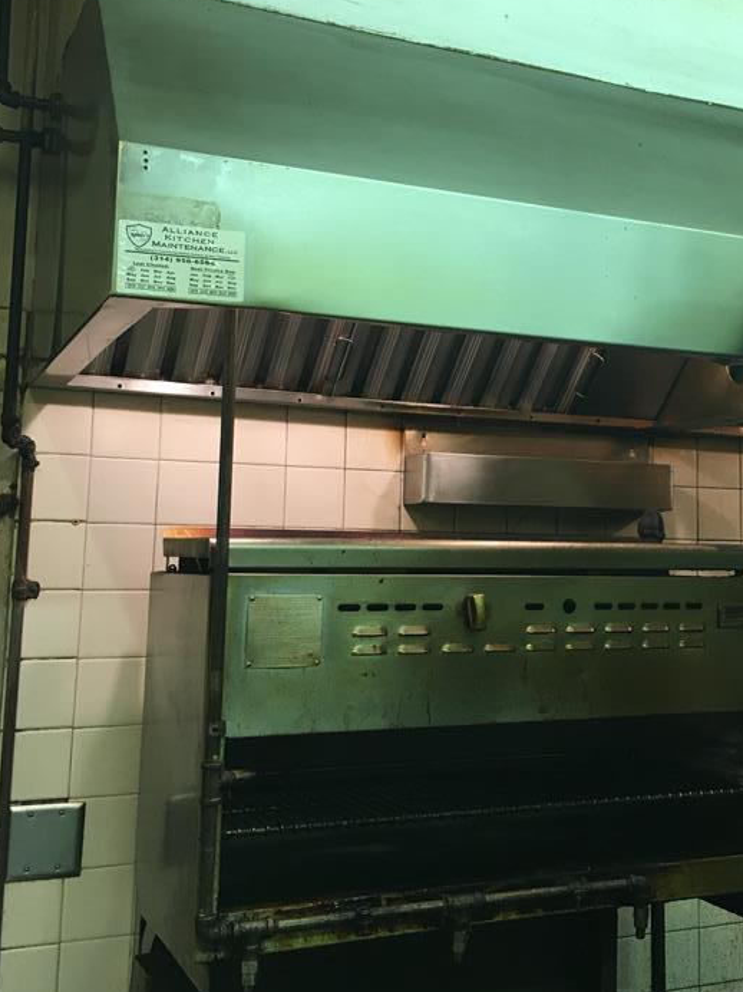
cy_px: 415
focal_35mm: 43
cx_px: 542
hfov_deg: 33.0
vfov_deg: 43.7
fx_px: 1231
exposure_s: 1/30
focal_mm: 4.15
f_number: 2.2
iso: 80
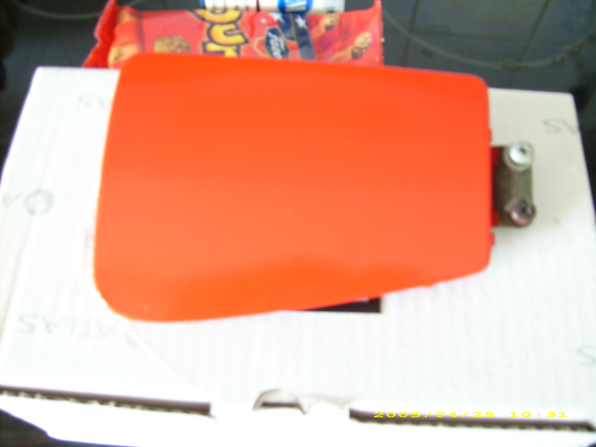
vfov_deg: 40.7
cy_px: 224
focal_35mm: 35
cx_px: 298
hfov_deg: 52.6
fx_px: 603
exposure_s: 1/2
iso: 50
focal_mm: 5.95
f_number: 2.8
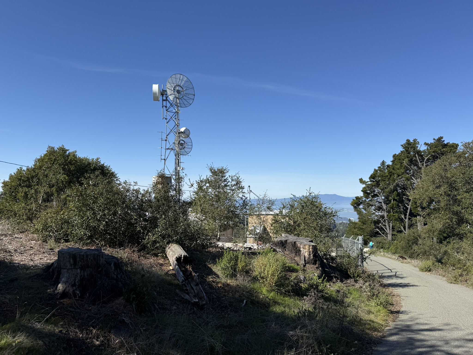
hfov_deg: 71.6
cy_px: 178
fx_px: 328
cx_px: 236
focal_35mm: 24
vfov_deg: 56.8
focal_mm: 6.76
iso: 80
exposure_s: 1/5319
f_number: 1.78
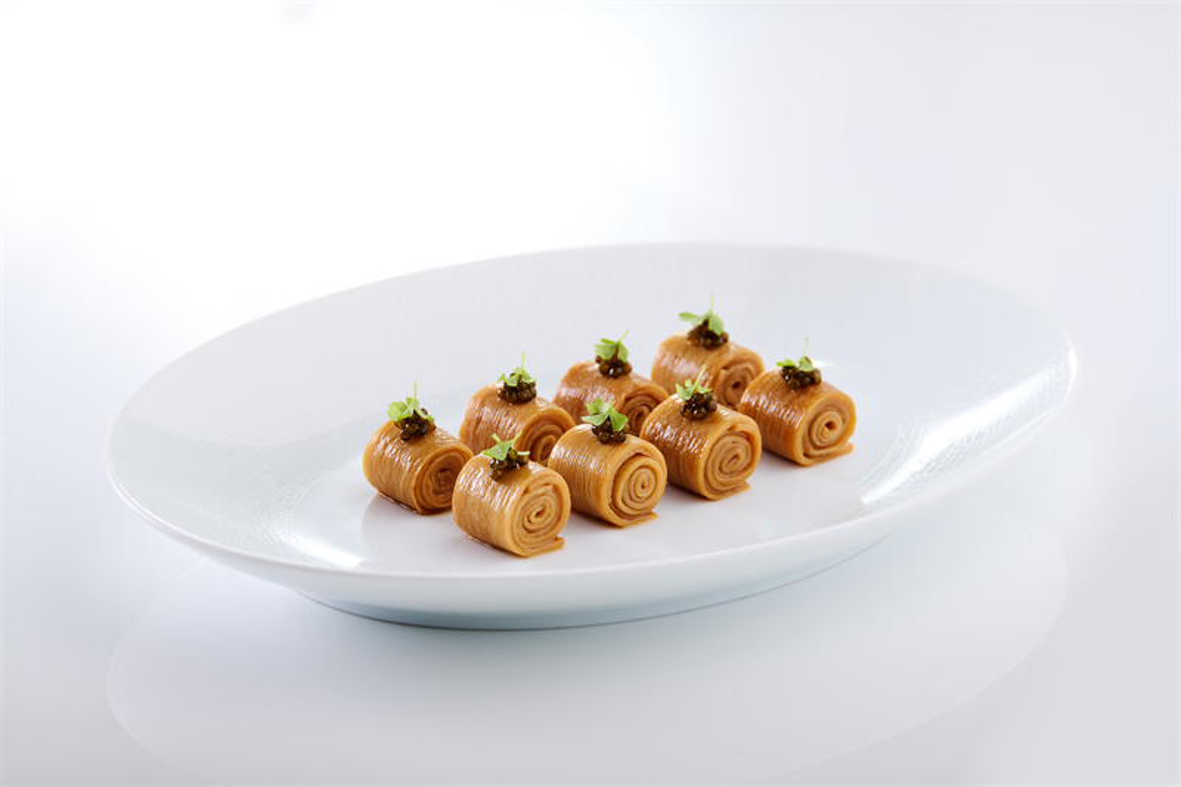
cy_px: 394
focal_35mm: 125
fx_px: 4100
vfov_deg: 11.0
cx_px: 590
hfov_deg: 16.4
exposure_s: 1/250
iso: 64
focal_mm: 125
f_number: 7.1
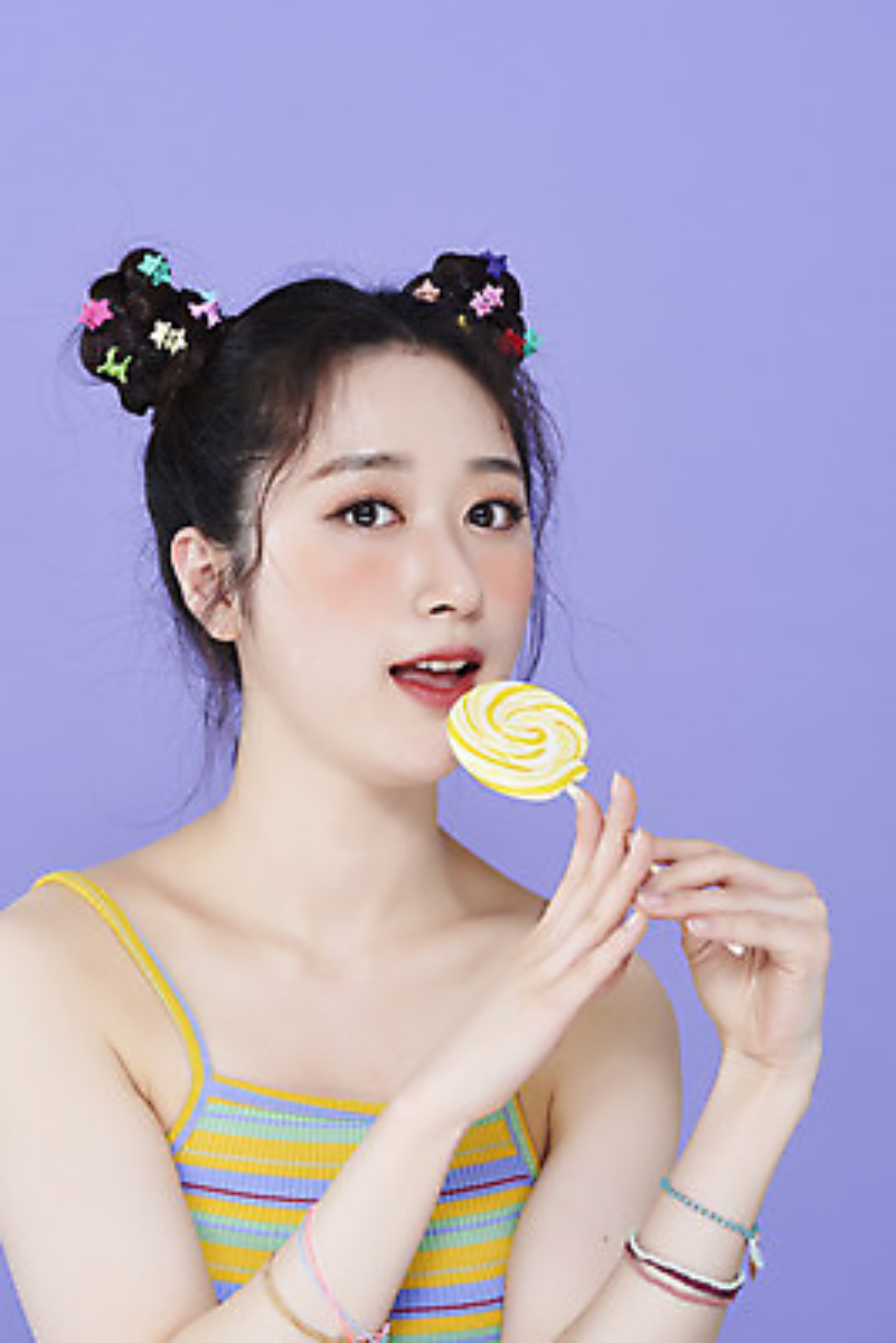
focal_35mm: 105
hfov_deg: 13.1
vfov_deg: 19.4
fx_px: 3916
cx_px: 448
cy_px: 672
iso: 64
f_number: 11
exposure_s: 1/125
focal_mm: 105
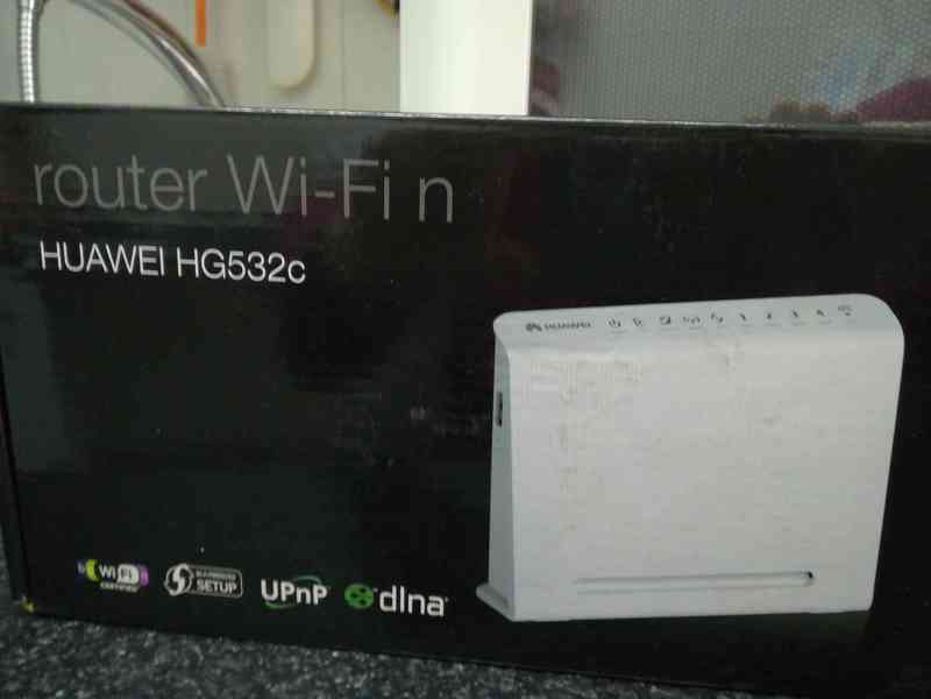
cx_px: 466
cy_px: 350
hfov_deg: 67.3
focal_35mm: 26
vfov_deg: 53.1
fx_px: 699
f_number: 2.2
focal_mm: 3.83
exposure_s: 1/25
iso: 500
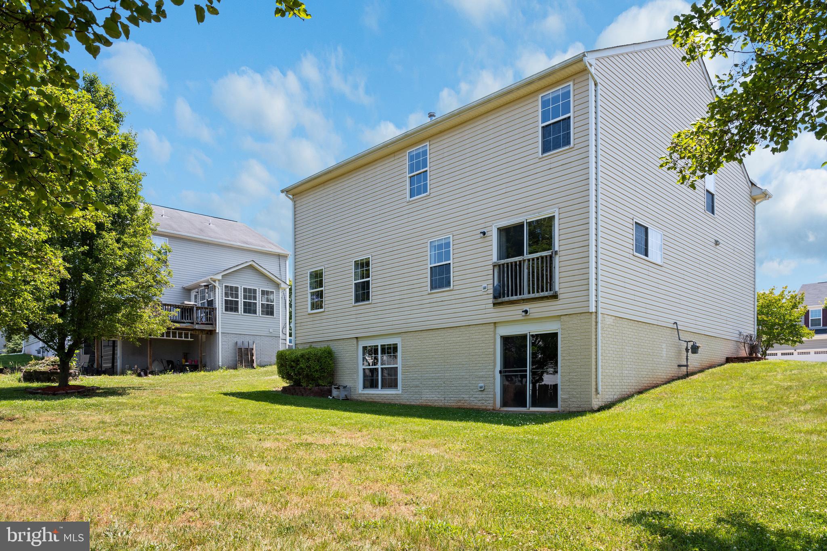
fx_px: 551
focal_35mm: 24
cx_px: 414
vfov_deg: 53.1
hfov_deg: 73.7
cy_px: 276
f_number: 11
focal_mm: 24
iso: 100
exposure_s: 1/60
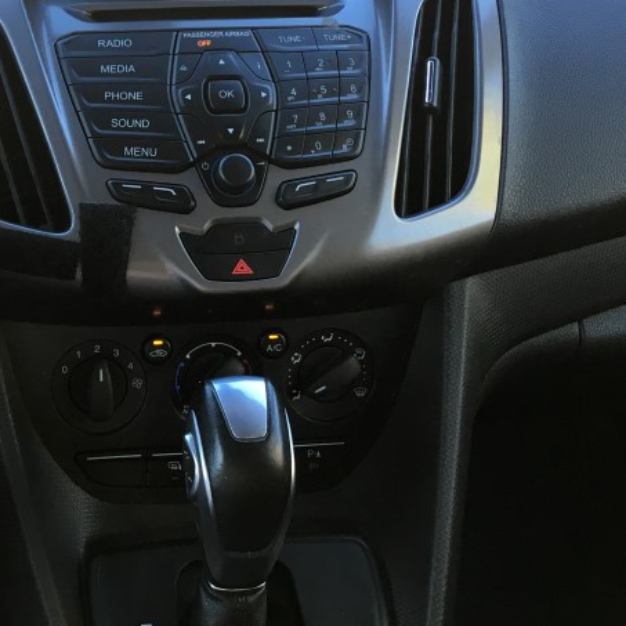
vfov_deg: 29.3
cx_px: 105
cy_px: 195
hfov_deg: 28.8
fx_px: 1187
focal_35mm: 58
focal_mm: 4.15
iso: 25
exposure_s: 1/40
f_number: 2.2
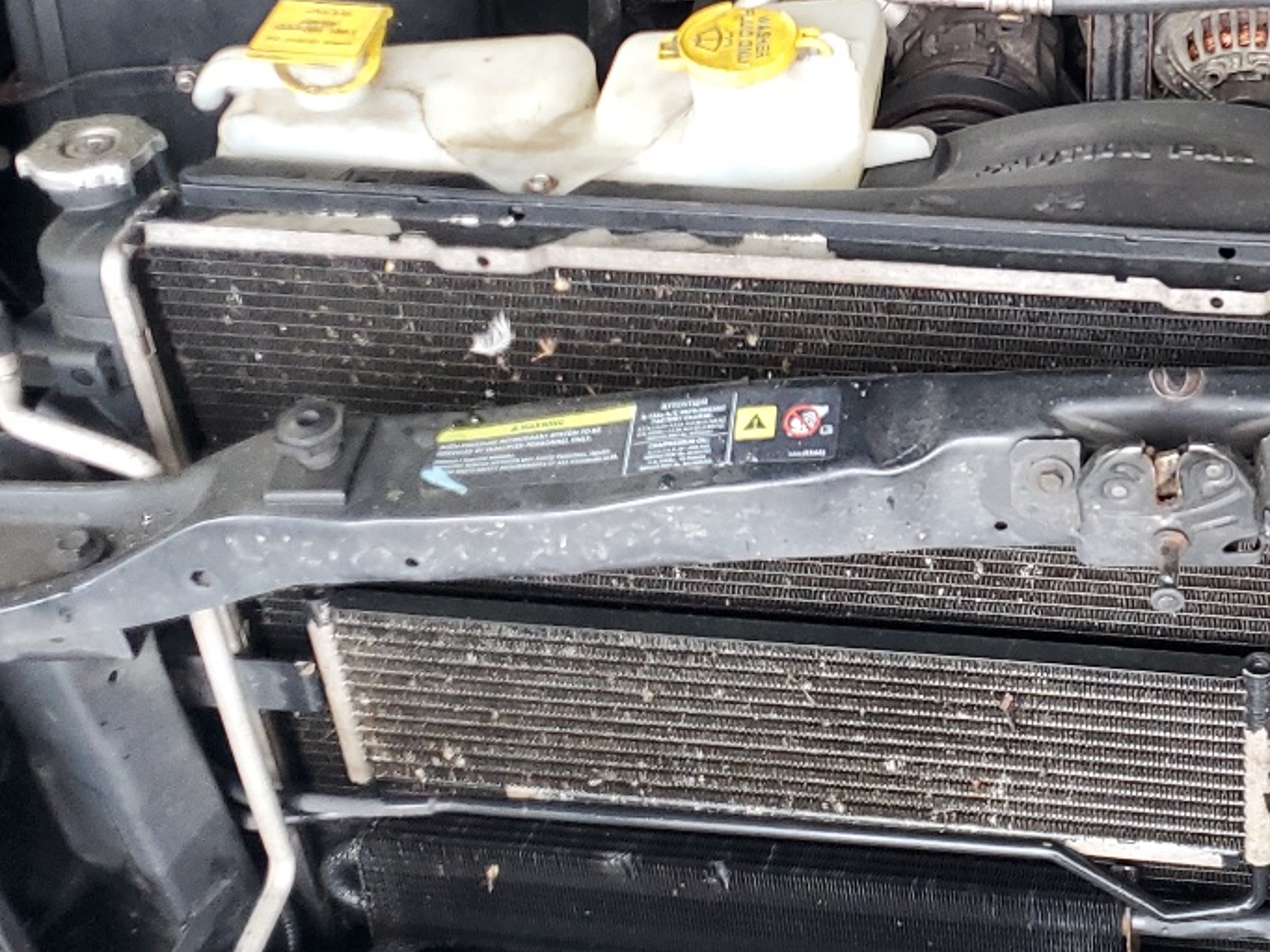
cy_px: 155
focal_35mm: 61
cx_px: 1201
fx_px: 2237
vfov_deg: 23.6
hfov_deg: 30.0
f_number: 1.5
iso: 107
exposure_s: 1/60.2
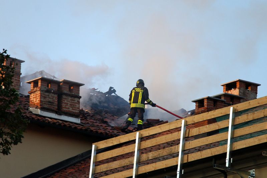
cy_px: 89
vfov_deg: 4.5
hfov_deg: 6.7
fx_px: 2282
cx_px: 134
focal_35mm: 308
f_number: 5.6
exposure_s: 1/500
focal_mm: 200
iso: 400
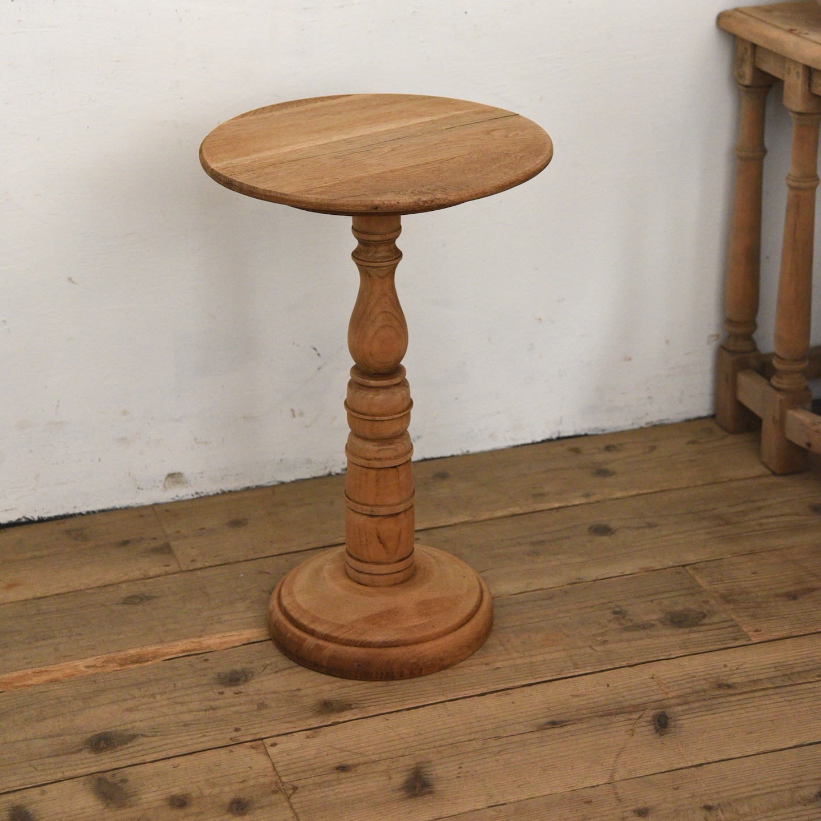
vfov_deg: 23.2
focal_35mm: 74
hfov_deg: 23.4
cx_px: 410
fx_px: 1986
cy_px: 251
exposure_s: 1/60
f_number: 4.5
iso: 3200
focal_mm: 58
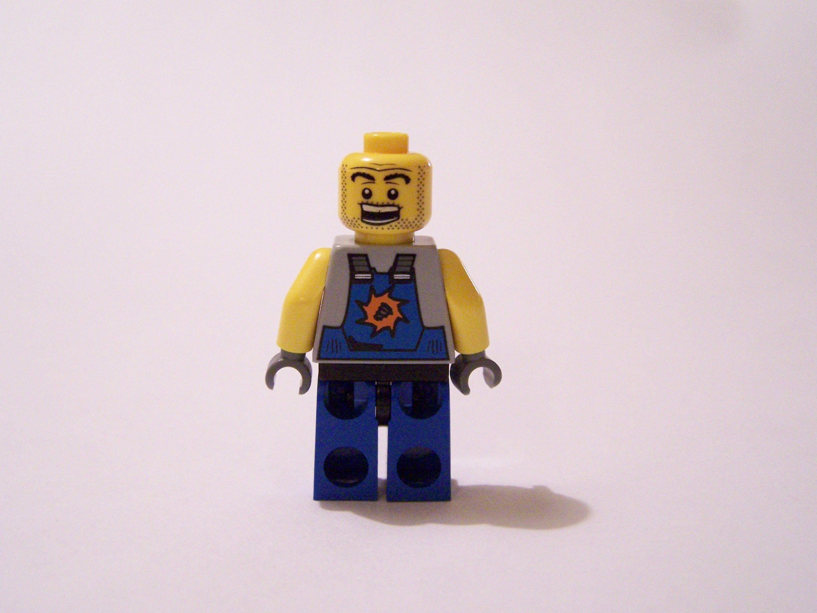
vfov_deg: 30.3
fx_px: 1133
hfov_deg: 39.7
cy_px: 306
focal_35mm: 48
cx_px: 408
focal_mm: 8
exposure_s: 1/20
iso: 400
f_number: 3
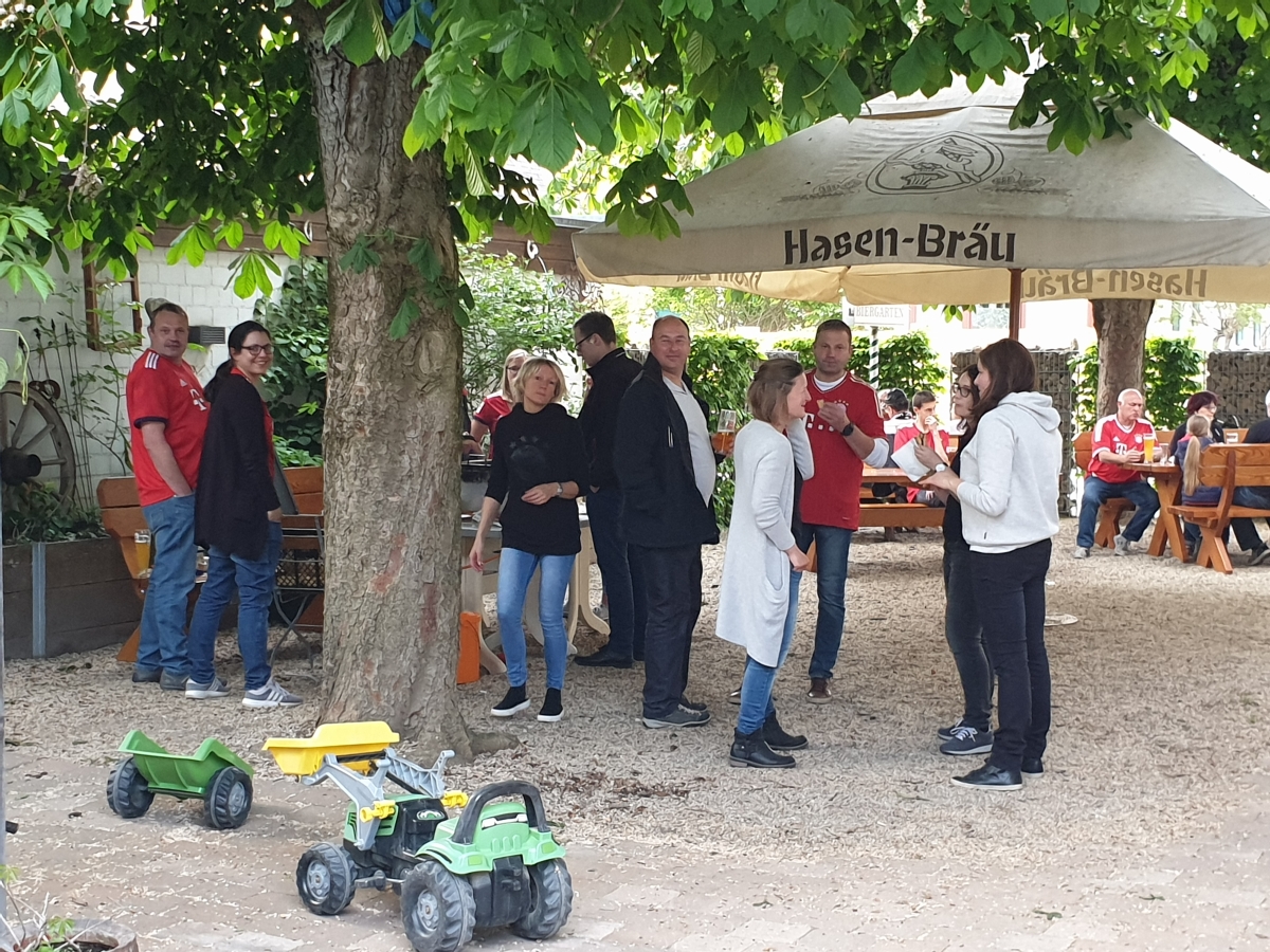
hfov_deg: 67.3
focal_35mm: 26
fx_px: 954
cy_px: 476
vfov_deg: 53.1
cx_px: 635
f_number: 2.4
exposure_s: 1/50
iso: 200
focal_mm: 4.3
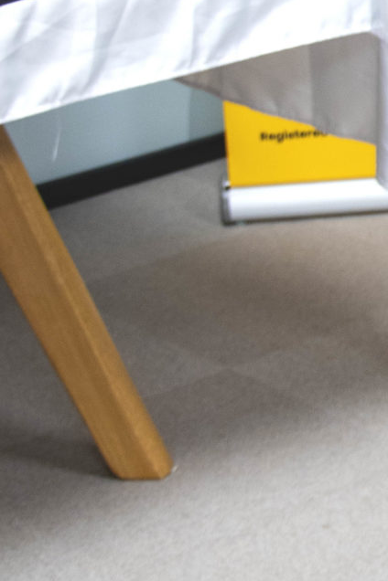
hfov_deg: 8.9
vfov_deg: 14.0
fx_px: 2344
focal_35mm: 145
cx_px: 774
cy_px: 41
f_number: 3.8
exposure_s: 1/25
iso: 400
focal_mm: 24
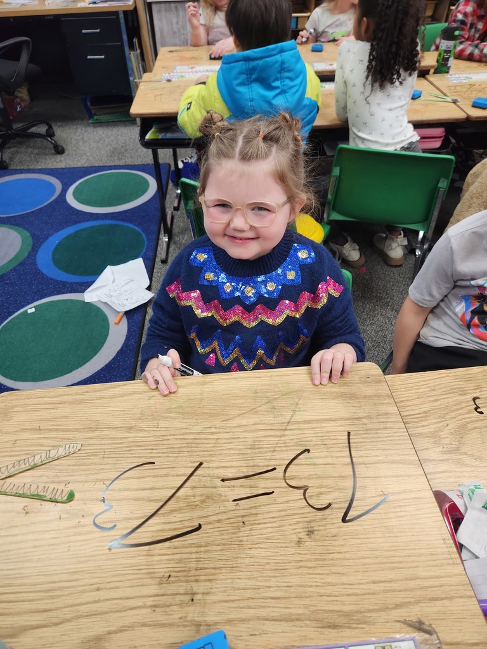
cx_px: 244
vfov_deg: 73.9
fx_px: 431
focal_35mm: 23
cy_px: 324
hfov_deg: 58.9
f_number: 1.8
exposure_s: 1/120
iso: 200
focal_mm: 5.4
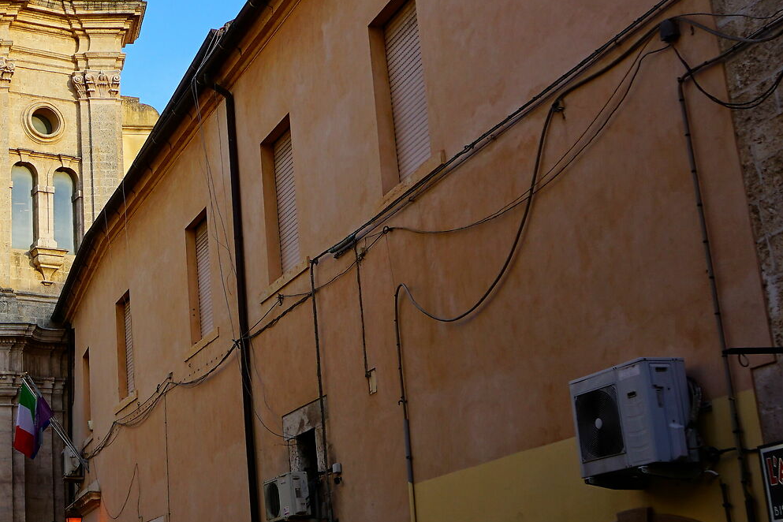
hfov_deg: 30.8
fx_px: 1261
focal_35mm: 58
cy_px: 332
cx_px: -76
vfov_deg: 23.3
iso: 100
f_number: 7.1
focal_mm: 16
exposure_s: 1/100
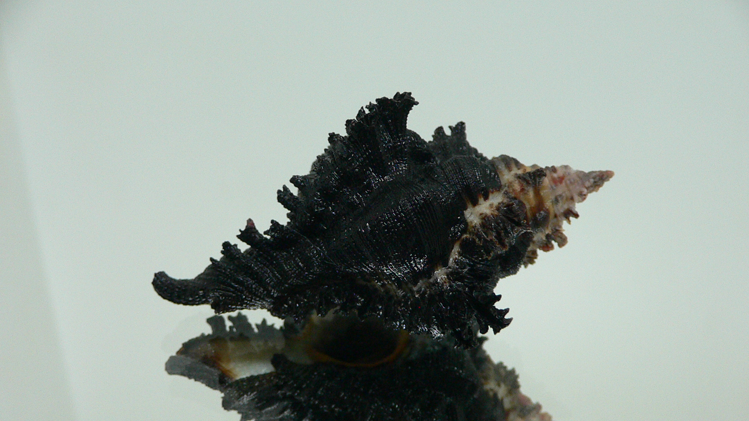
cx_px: 377
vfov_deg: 30.4
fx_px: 775
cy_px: 251
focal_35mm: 39
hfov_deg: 51.6
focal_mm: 4.6
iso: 200
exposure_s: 1/60
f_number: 2.8
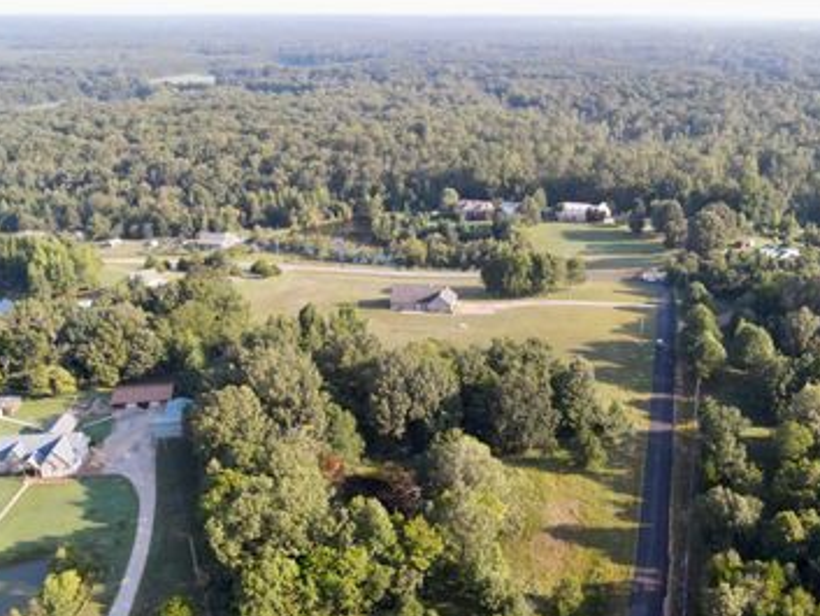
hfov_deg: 53.6
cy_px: 420
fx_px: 806
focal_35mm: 34
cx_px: 488
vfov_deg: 41.2
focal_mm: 4.5
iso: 800
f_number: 2.8
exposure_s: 1/1000
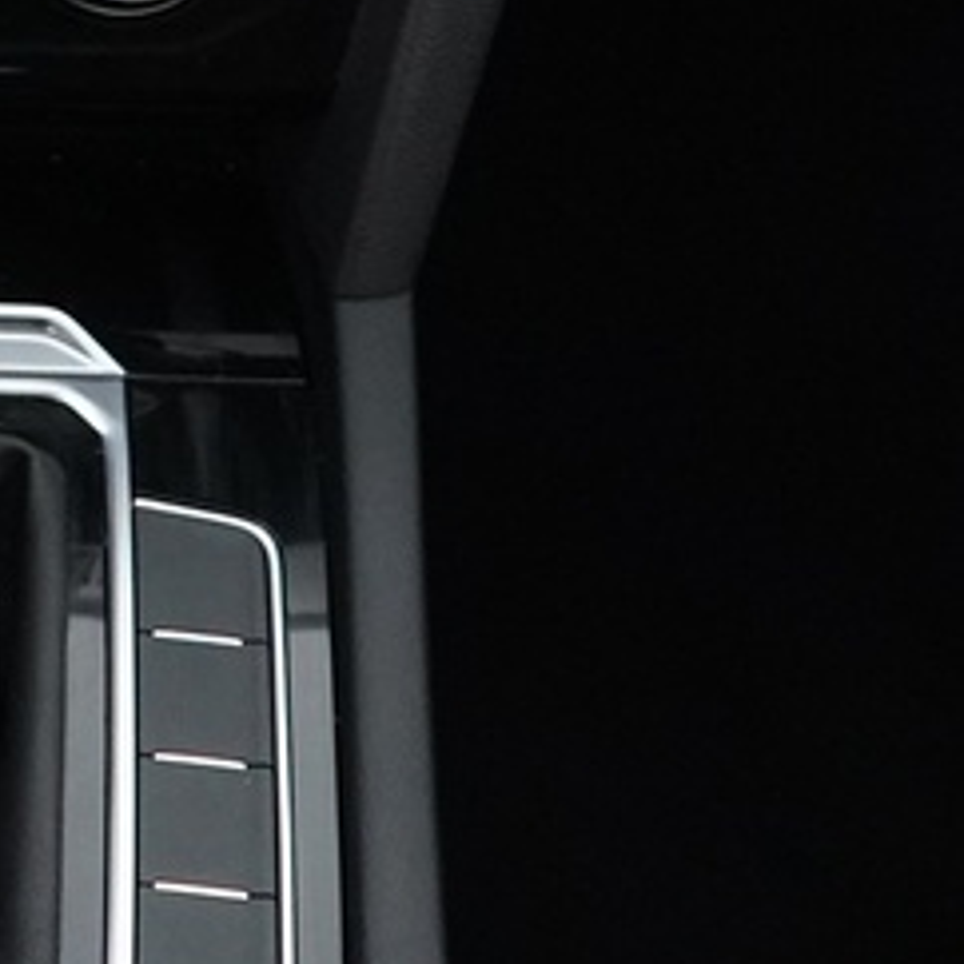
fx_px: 5010
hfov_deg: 10.3
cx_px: -837
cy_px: -526
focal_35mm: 159
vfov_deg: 10.6
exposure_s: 1/50
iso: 4000
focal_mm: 28
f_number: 3.5
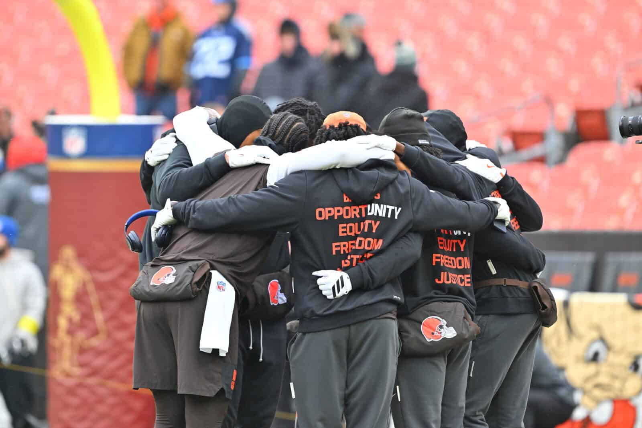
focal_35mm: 400
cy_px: 214
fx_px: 7133
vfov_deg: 3.4
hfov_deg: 5.2
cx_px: 321
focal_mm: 400
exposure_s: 1/1600
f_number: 4
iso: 1250
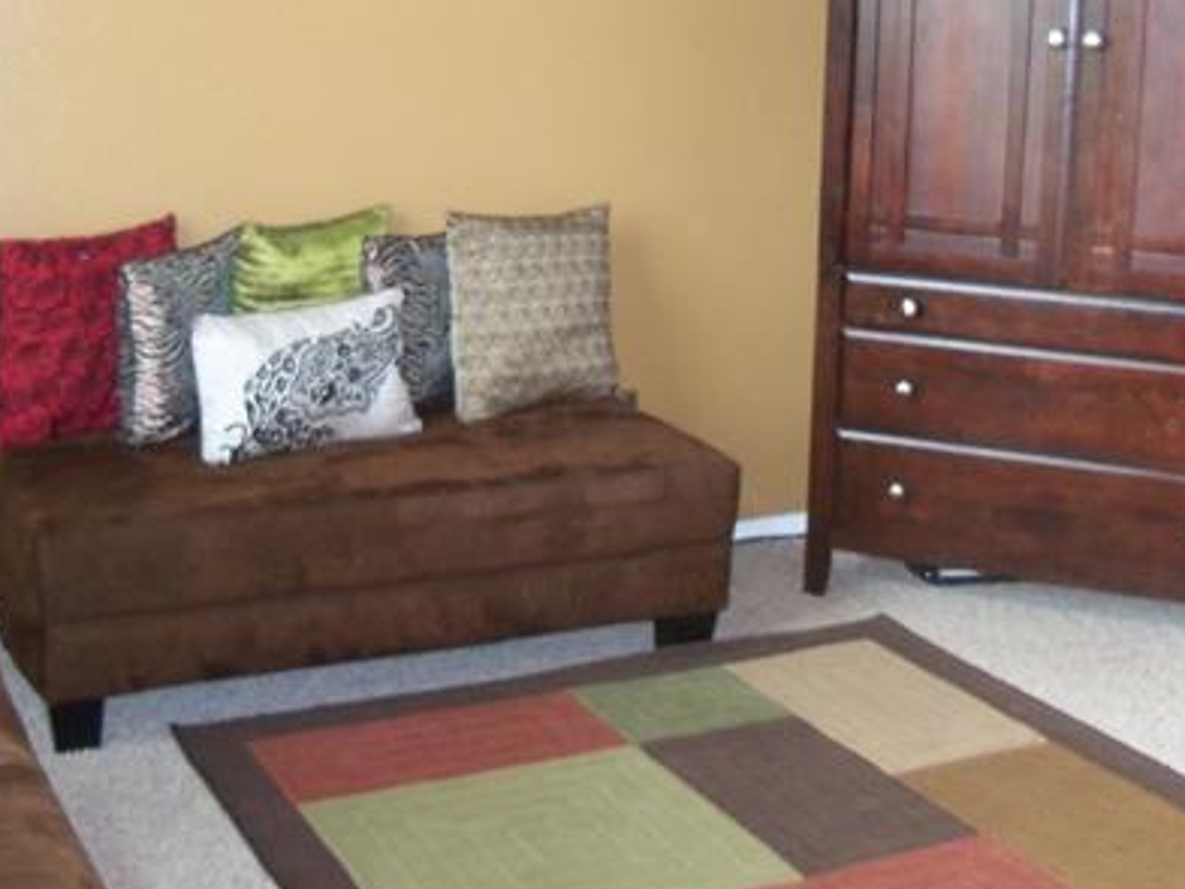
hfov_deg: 33.6
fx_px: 1952
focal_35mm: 57
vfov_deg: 25.6
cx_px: 736
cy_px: 331
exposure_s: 1/30
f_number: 3.5
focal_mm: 6.2
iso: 320
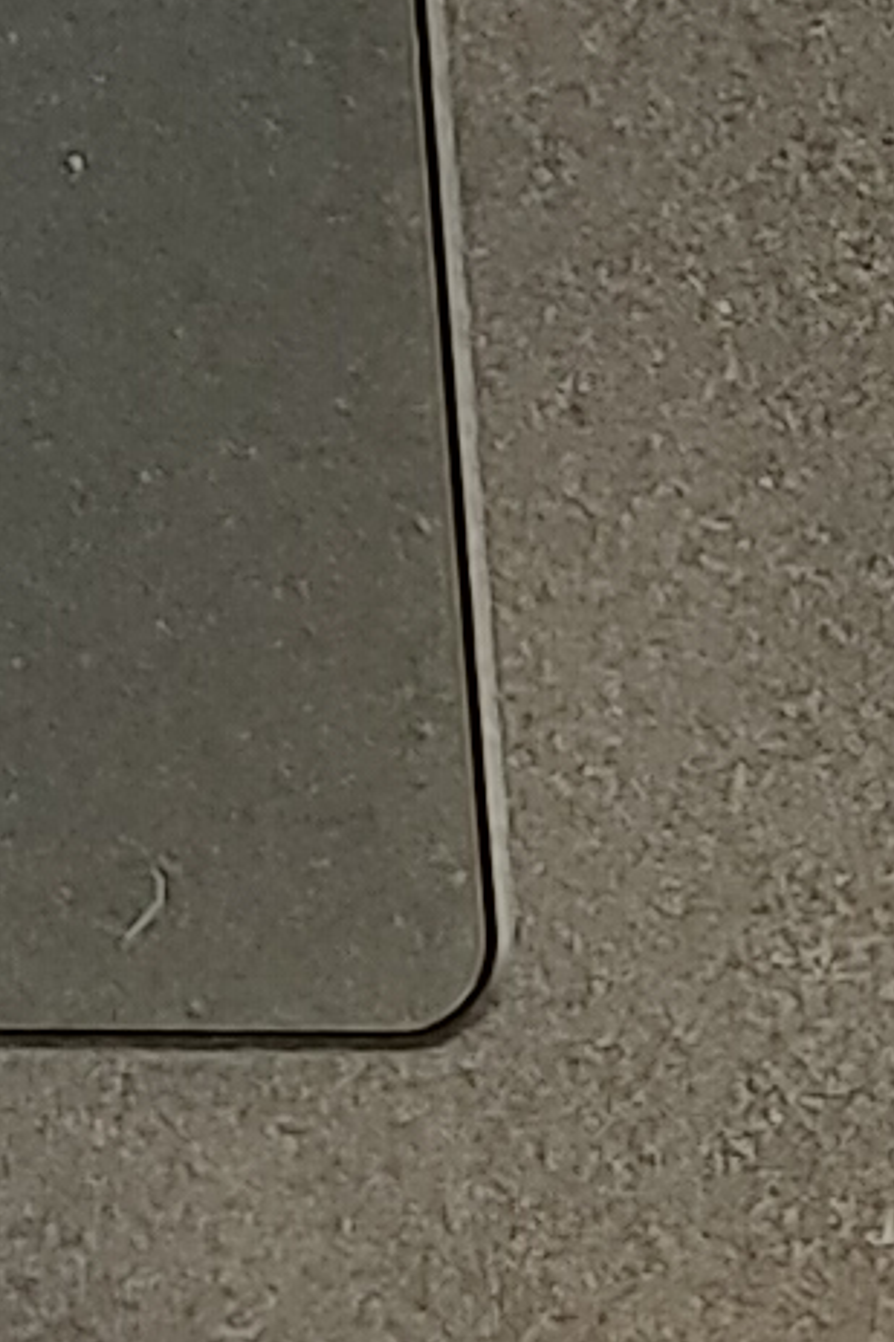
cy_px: -474
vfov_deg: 8.7
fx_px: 8685
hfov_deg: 5.7
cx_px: -984
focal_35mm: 233
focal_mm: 4.81
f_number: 1.8
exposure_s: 1/50
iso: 150
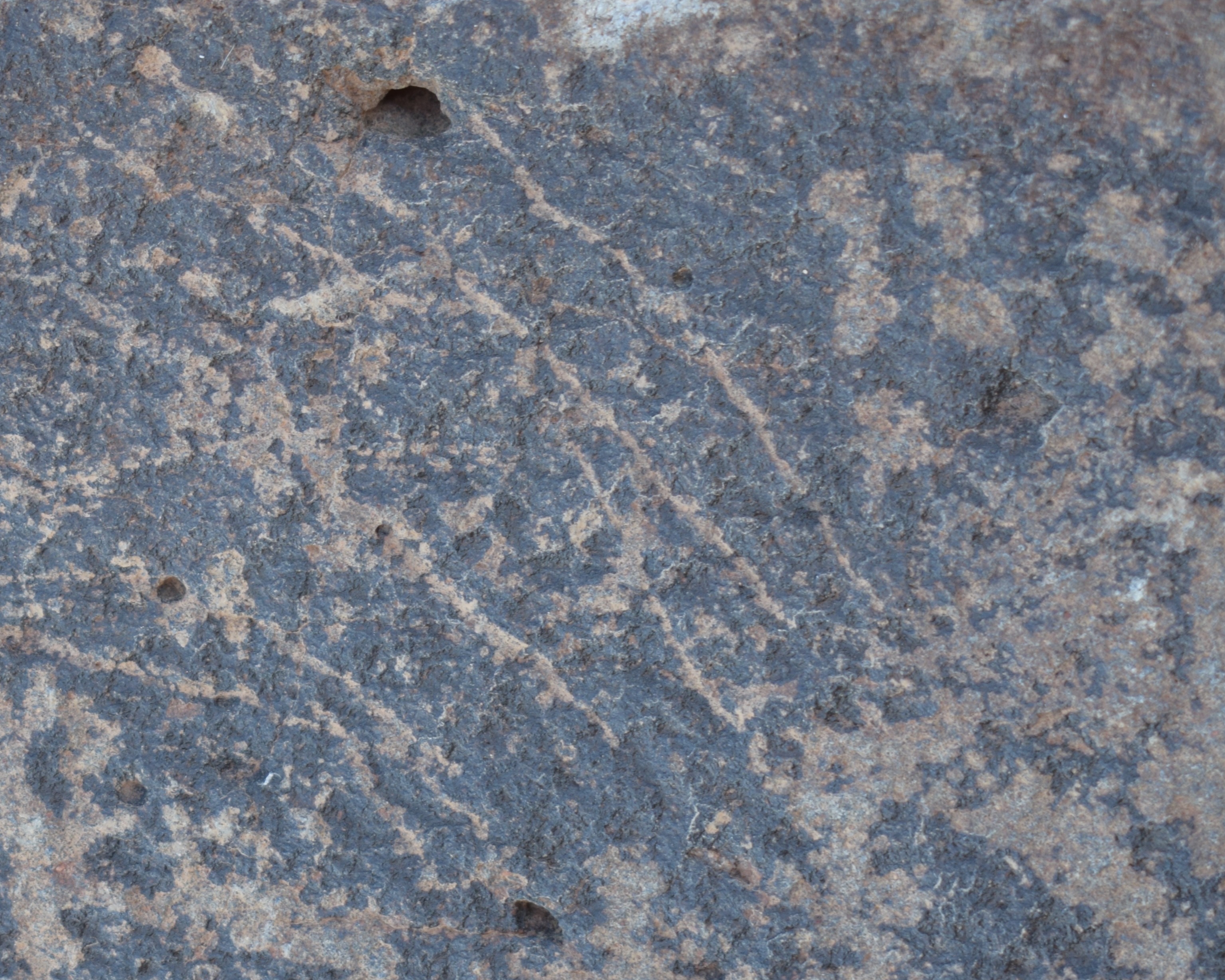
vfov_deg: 13.9
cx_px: 361
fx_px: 3988
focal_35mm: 110
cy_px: 770
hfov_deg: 17.4
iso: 200
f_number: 4.8
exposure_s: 1/125
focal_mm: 40
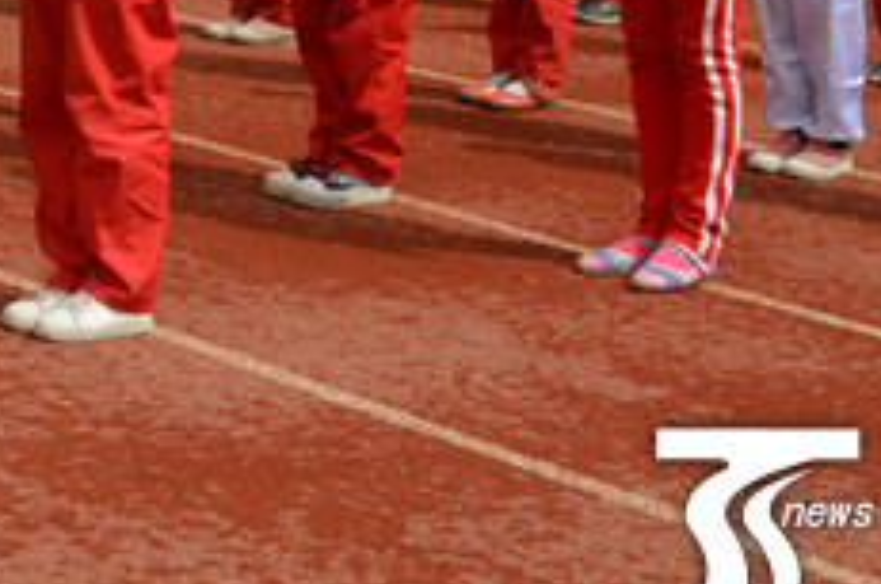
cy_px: -326
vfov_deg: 8.5
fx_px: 3810
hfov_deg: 12.8
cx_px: -271
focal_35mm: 156
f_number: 7.1
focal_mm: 30
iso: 100
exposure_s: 1/400
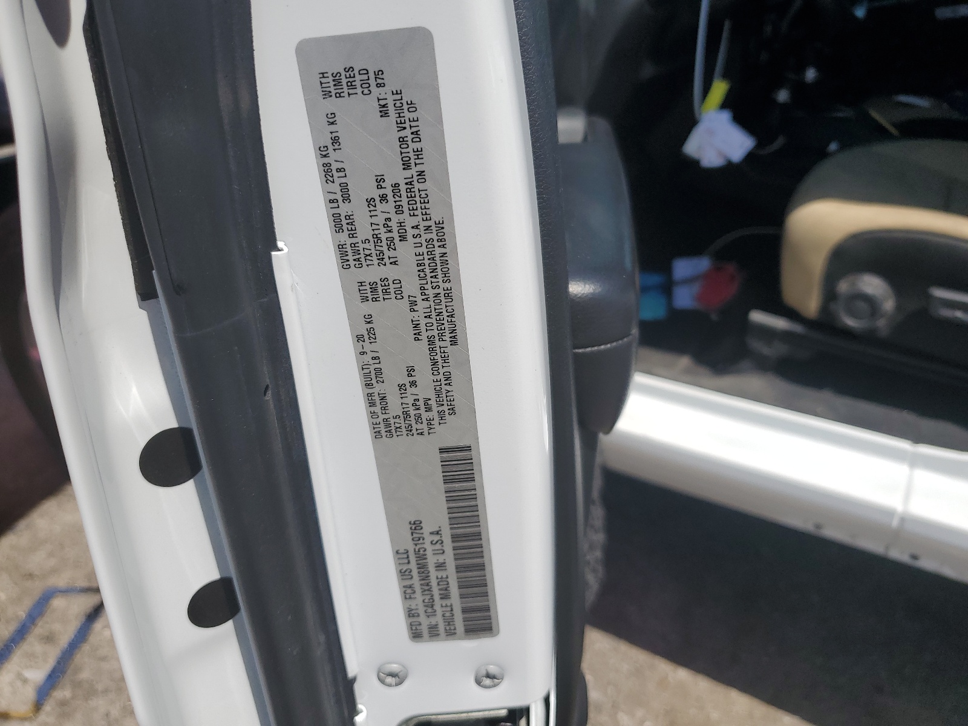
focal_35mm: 26
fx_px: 727
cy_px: 363
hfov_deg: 67.3
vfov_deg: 53.1
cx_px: 484
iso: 50
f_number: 1.5
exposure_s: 1/5000
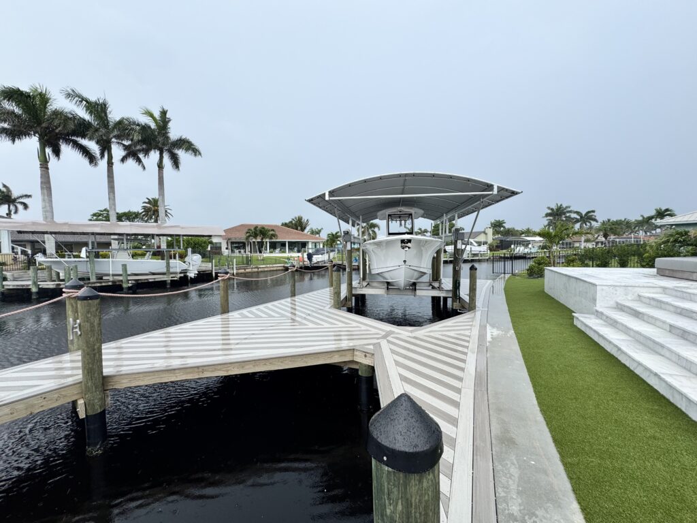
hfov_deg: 102.1
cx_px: 348
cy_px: 262
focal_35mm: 14
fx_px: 282
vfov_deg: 85.7
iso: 50
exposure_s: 1/734
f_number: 2.2
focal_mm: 2.22
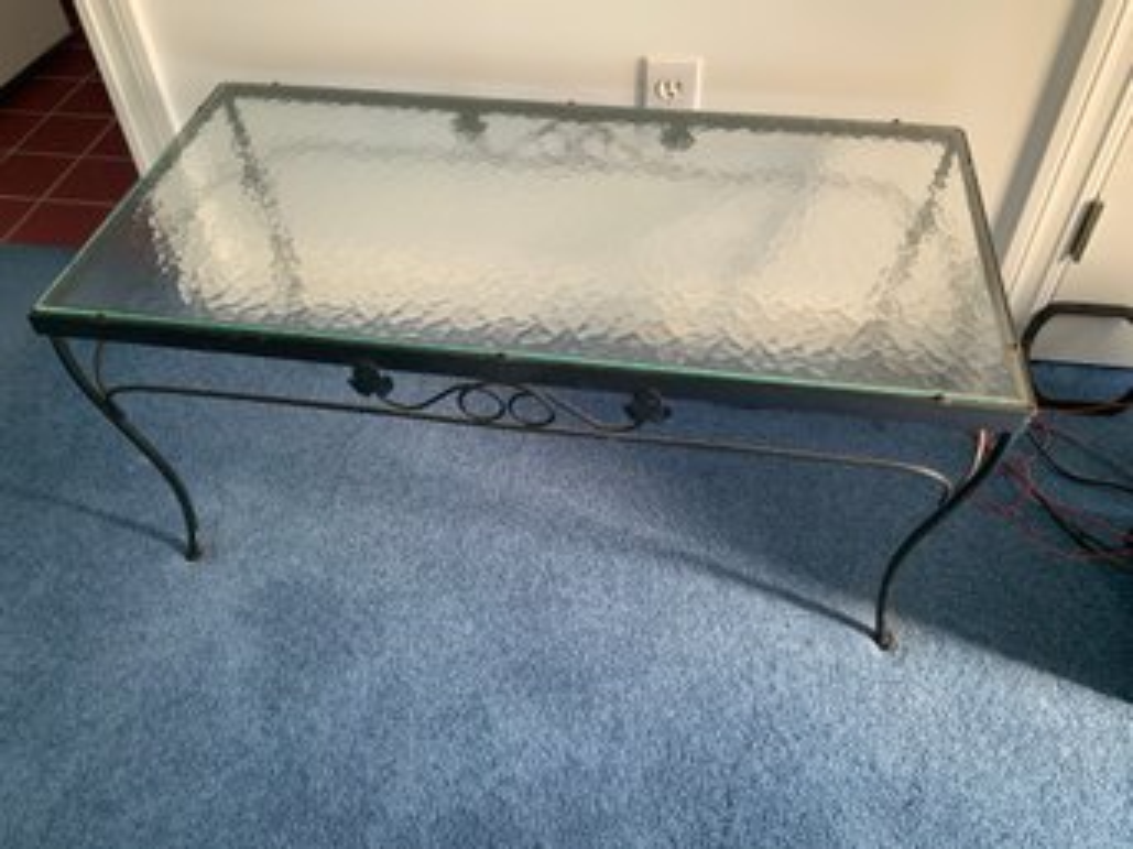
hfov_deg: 61.7
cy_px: 424
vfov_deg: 48.2
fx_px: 949
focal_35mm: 29
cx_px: 566
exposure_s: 1/60
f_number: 1.8
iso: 80
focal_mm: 3
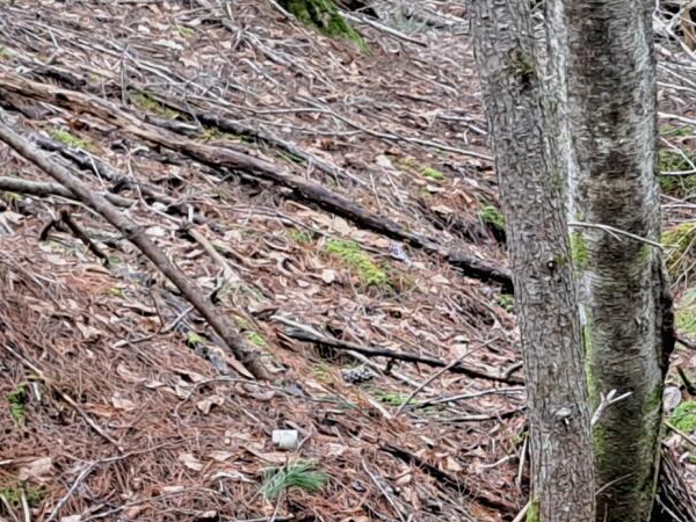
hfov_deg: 15.4
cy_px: 1036
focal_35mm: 120
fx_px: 2413
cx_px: 977
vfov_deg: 11.2
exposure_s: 1/60
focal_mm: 5.23
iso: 320
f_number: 1.8
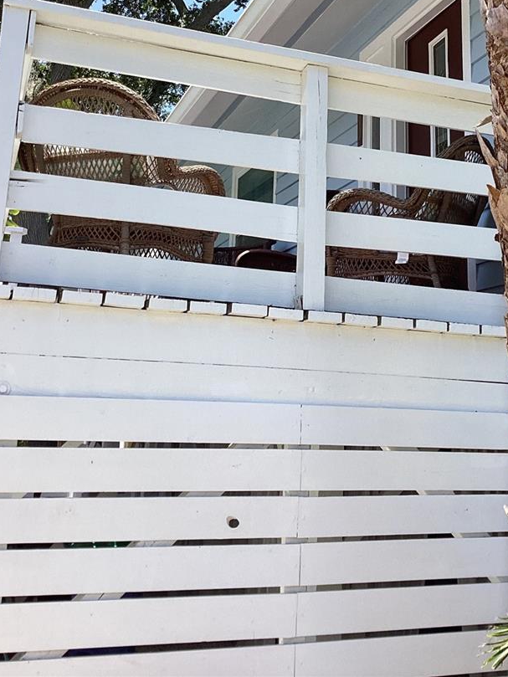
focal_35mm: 46
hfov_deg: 31.3
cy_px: 176
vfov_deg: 40.2
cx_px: 332
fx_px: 900
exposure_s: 1/662
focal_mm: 3.3
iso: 25
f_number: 2.4
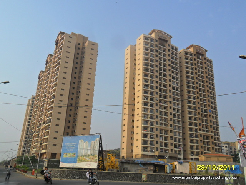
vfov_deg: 44.2
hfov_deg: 56.8
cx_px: 123
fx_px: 227
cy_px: 92
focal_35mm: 32
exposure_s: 1/750
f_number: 3.7
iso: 100
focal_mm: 5.7
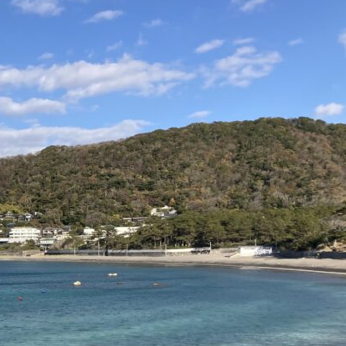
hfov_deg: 26.3
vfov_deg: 27.9
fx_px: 690
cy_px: 246
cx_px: -18
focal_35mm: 61
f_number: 1.8
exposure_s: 1/2183
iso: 20
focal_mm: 3.99
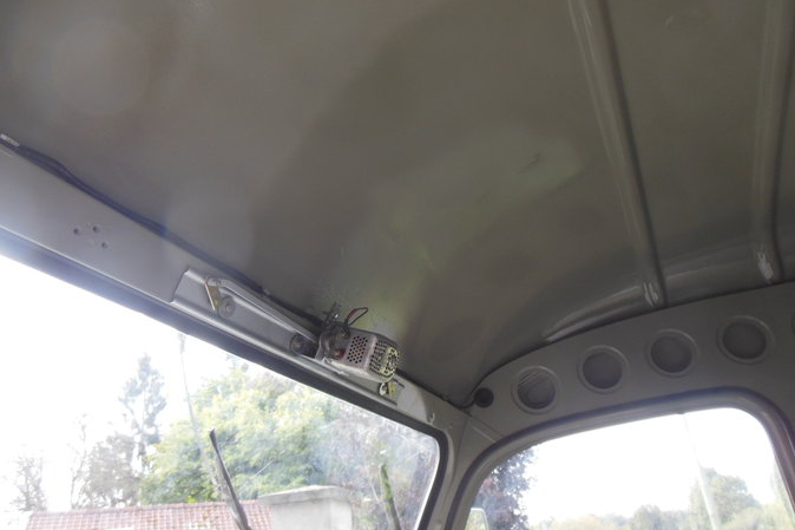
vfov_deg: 47.9
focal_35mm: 27
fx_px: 596
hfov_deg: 67.4
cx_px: 394
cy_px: 267
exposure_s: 1/80
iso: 125
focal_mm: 4.5
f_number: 3.2
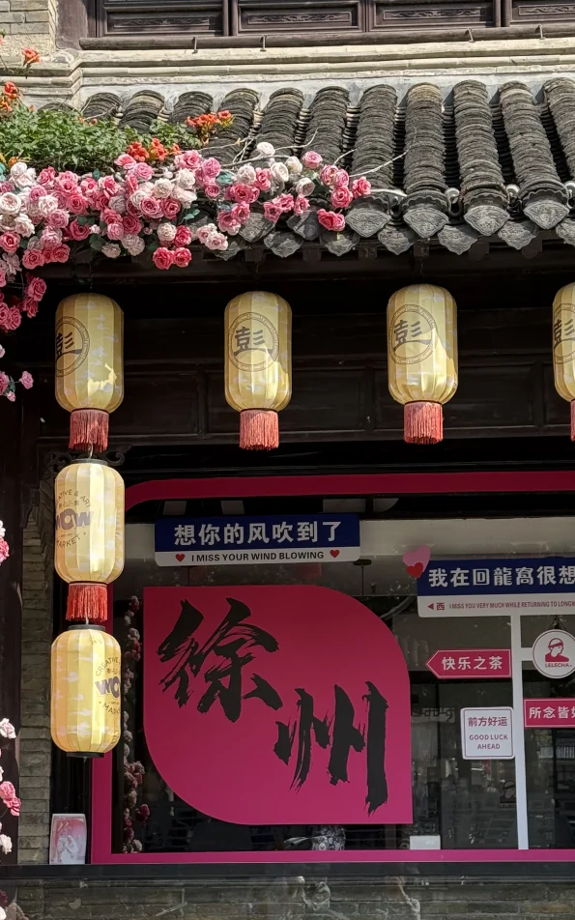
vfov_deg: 26.7
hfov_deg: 16.9
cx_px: 290
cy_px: 568
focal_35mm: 77
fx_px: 1931
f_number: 1.78
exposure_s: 1/1678
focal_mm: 6.76
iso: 64
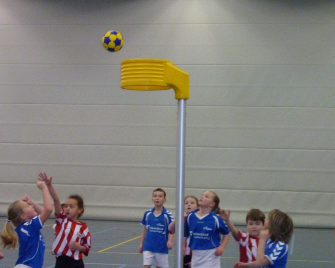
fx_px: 892
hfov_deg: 21.2
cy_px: 125
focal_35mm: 90
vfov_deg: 17.1
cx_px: 130
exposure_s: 1/125
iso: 640
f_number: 3.8
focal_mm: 10.3
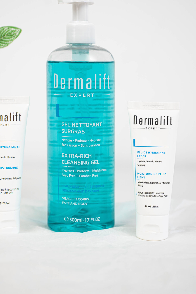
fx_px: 734
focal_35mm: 90
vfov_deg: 22.6
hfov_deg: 15.2
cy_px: 124
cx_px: 81
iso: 100
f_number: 2.8
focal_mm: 63
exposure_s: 1/250
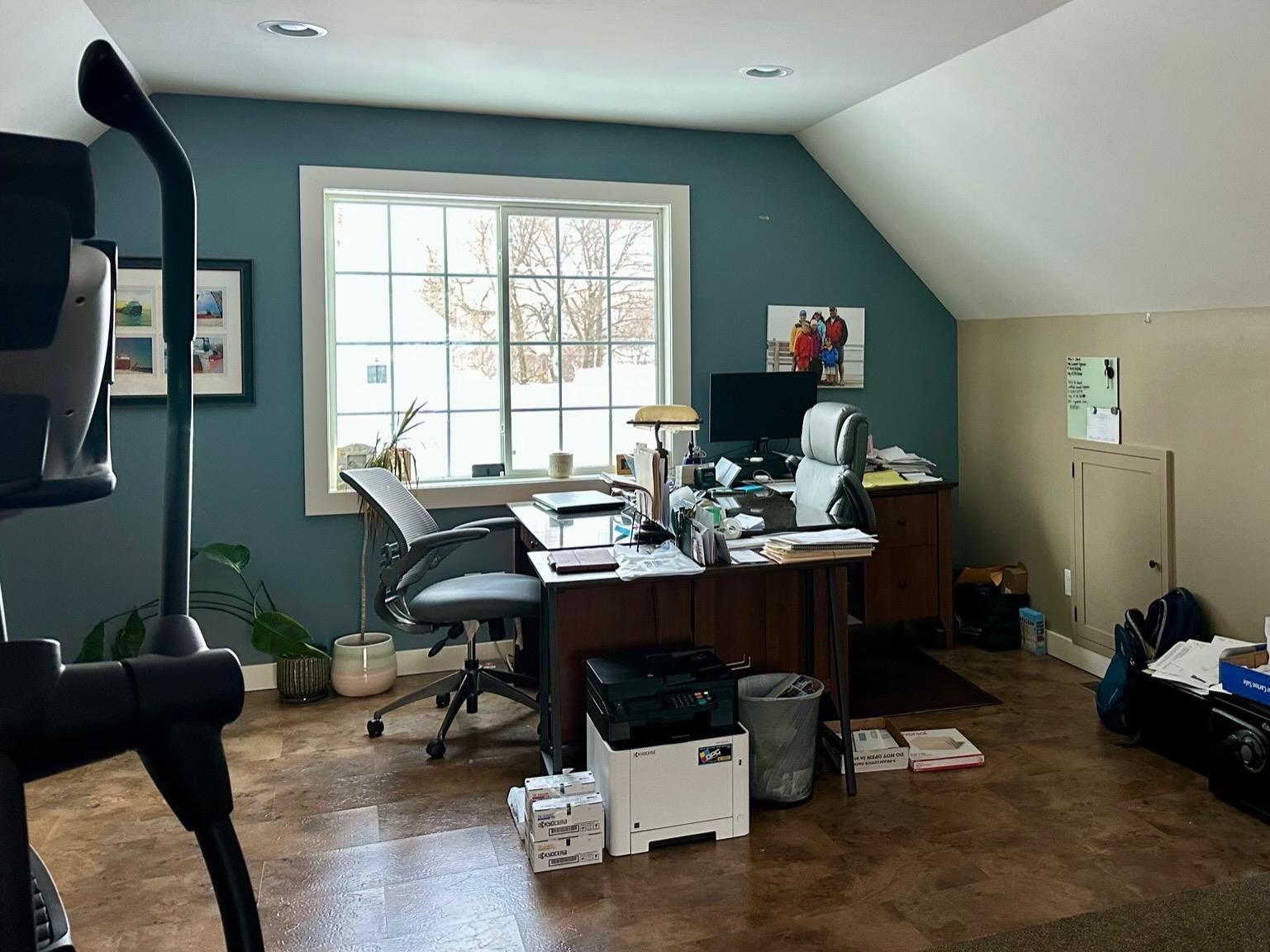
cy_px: 377
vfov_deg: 43.9
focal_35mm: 32
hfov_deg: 55.8
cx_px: 827
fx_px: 1174
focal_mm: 6.86
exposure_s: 1/60
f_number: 1.78
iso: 320
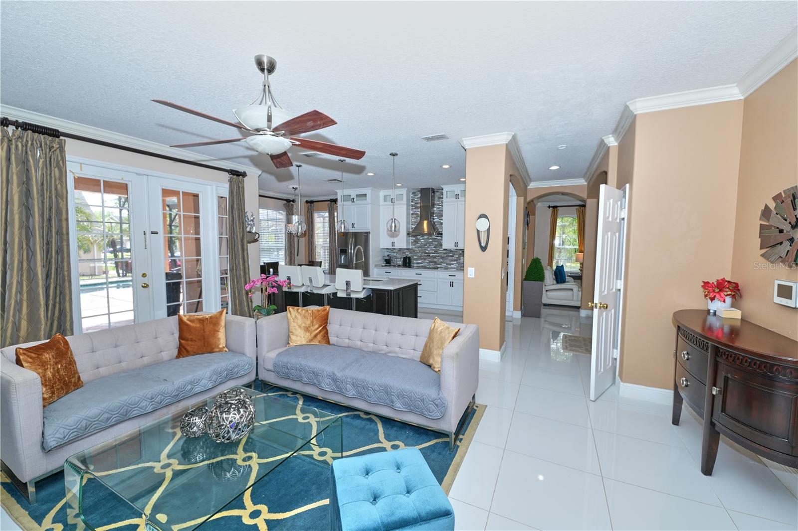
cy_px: 266
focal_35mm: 14
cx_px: 399
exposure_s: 1/200
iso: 400
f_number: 5.6
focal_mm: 14
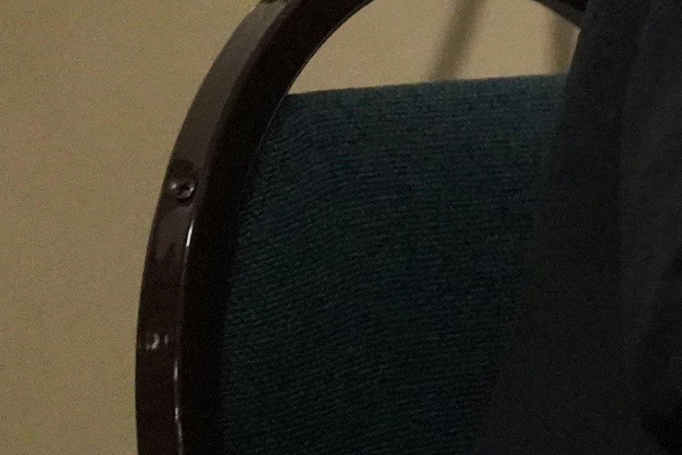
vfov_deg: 1.3
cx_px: 1614
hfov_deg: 2.0
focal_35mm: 1031
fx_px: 19530
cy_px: -73
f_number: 2.8
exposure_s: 1/200
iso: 12800
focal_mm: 200
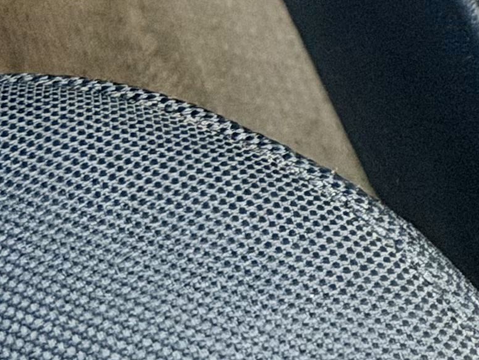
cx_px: 1198
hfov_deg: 7.4
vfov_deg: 5.8
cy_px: -317
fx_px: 3460
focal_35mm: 250
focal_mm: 6.76
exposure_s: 1/40
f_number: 1.78
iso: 400
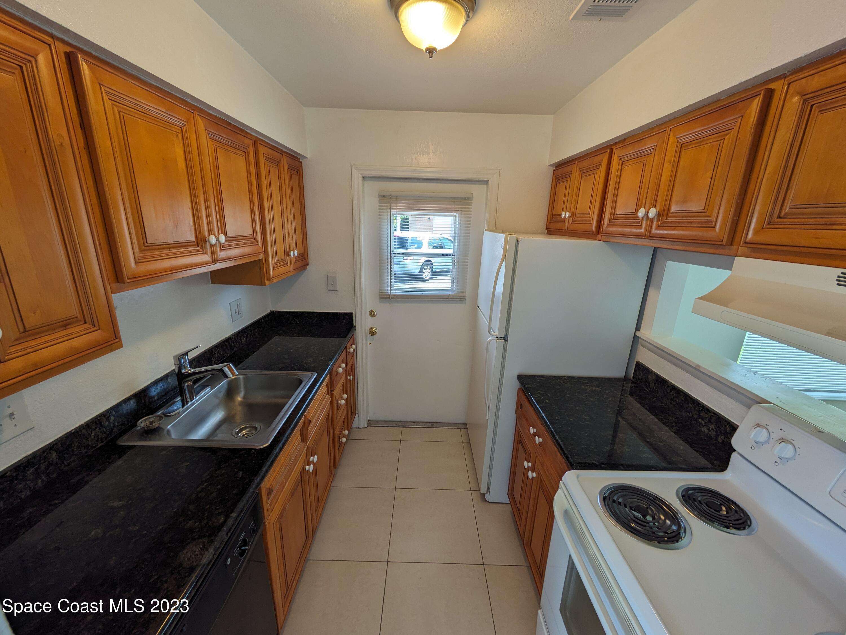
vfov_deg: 85.7
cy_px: 318
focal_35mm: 14
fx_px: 342
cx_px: 423
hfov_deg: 102.0
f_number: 2.2
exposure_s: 1/144
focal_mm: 1.83
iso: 53
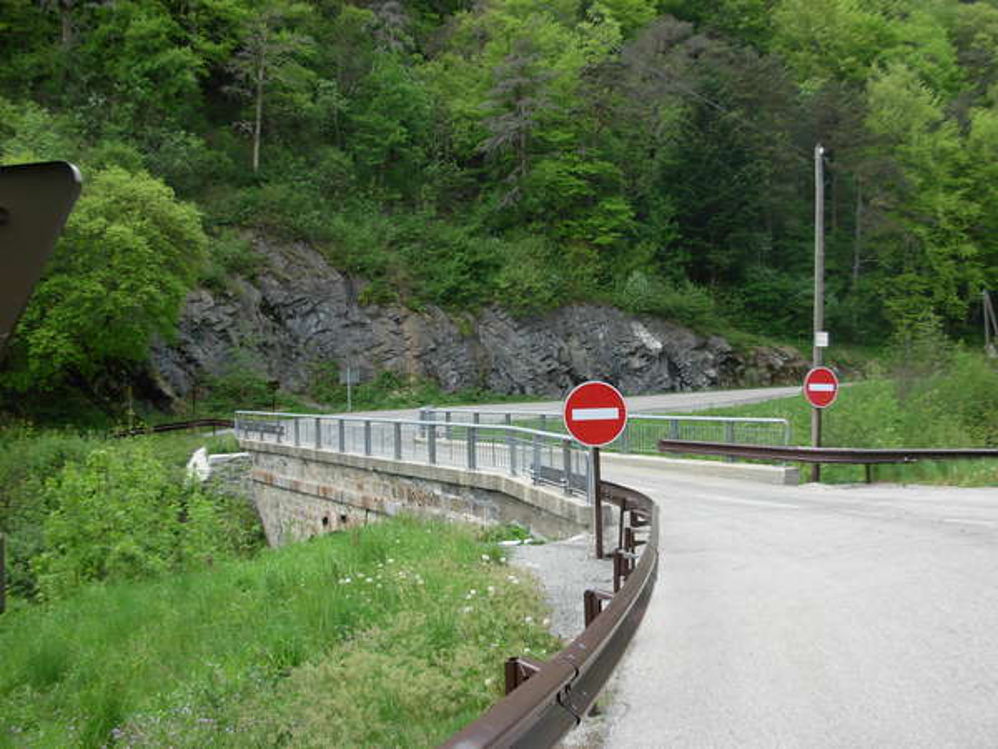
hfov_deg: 49.0
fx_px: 1096
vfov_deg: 37.7
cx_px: 499
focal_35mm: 38
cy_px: 374
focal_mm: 6.3
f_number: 2.9
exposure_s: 1/322
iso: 79
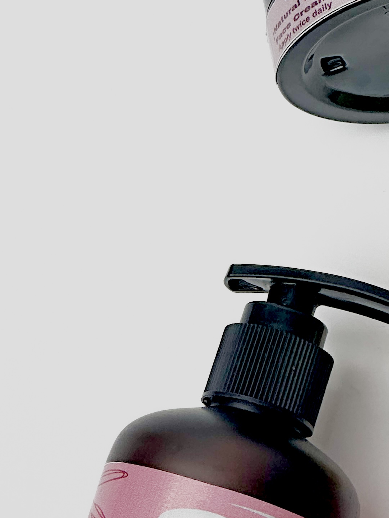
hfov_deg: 6.8
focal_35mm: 215
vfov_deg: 9.2
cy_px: 352
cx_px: 538
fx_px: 3221
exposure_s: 1/100
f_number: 2.8
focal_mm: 9
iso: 64
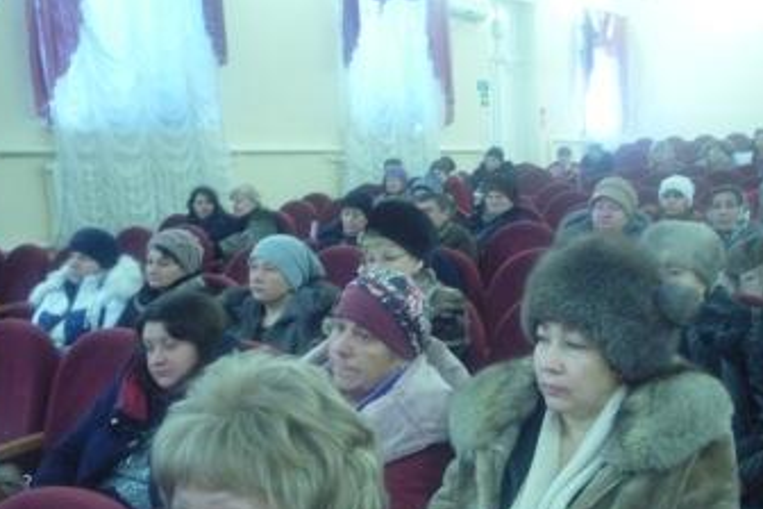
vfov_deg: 30.9
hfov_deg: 45.1
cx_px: 477
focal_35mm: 43
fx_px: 911
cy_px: 341
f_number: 3.3
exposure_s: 1/8
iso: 400
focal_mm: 5.3
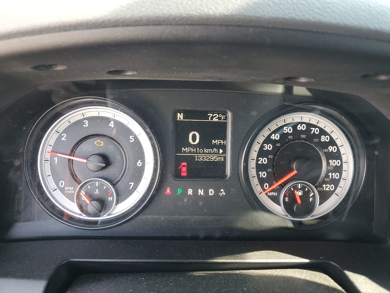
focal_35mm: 26
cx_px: 195
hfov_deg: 67.3
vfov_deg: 53.1
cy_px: 146
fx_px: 293
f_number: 1.5
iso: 91
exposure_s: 1/120
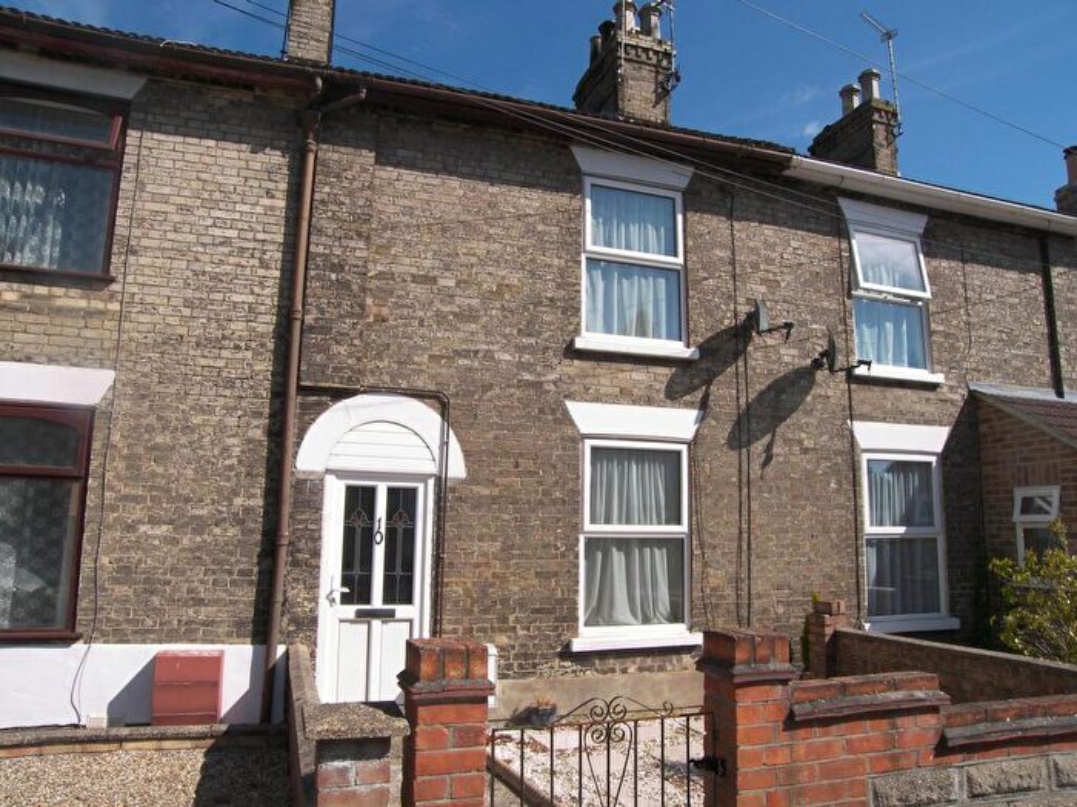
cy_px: 404
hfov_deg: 71.6
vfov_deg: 56.8
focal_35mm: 24
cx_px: 538
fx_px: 747
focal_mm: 5
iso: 50
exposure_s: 1/125
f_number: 8
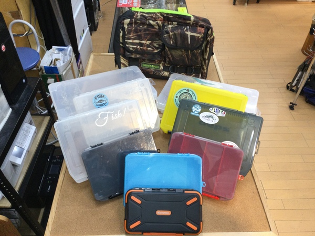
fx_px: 282
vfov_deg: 45.4
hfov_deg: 58.4
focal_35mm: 31
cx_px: 158
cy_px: 118
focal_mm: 3.3
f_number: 2.4
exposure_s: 1/30
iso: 32
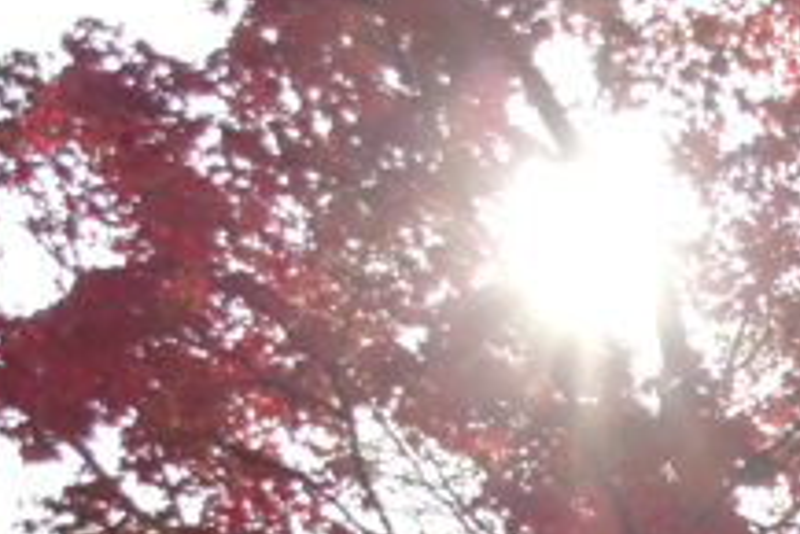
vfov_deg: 6.4
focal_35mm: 212
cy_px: 969
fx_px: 4714
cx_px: 1010
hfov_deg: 9.5
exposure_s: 1/350
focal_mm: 30
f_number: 5.6
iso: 200
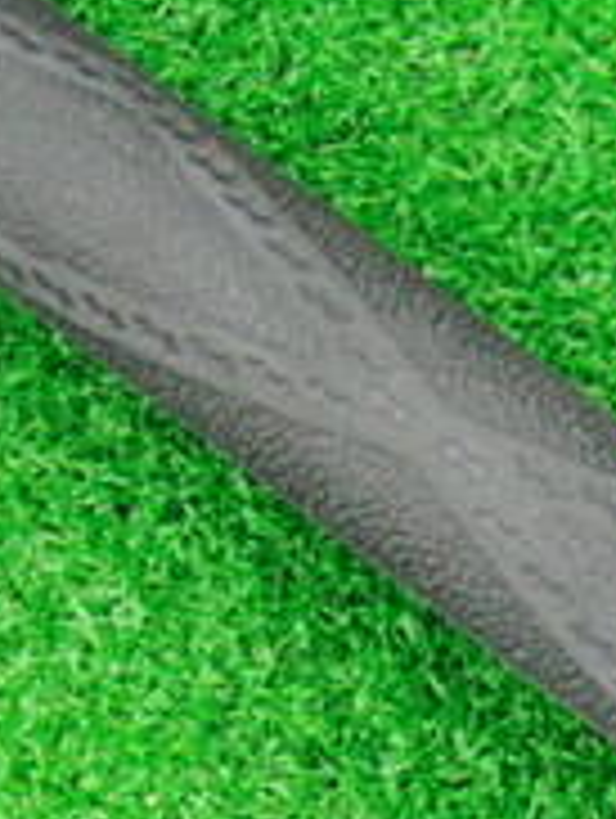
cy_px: 684
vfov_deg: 15.0
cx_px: 683
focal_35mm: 130
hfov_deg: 11.3
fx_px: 3077
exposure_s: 1/20
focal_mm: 6.42
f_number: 3.6
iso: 400
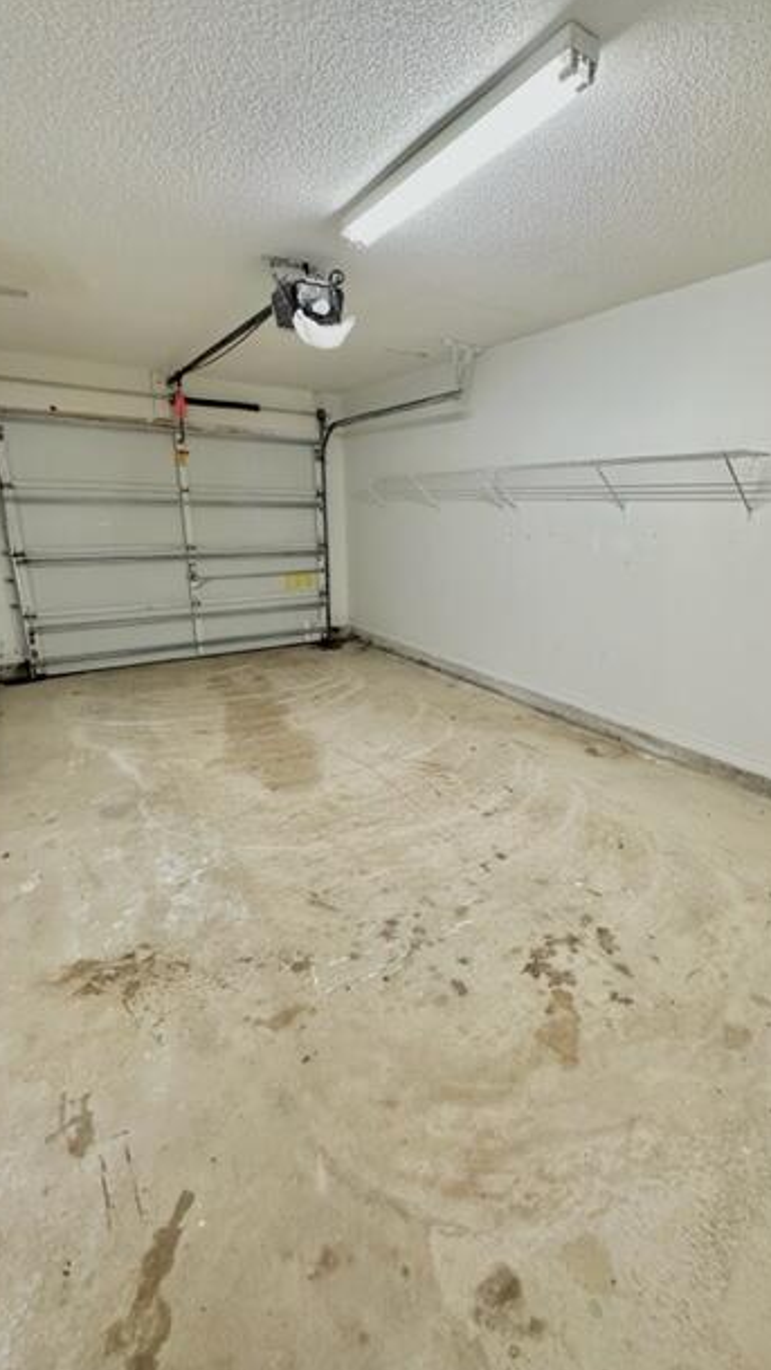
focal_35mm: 16
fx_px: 582
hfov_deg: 66.7
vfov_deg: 99.4
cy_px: 669
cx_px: 441
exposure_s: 1/120
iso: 200
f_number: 2.2
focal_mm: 2.22
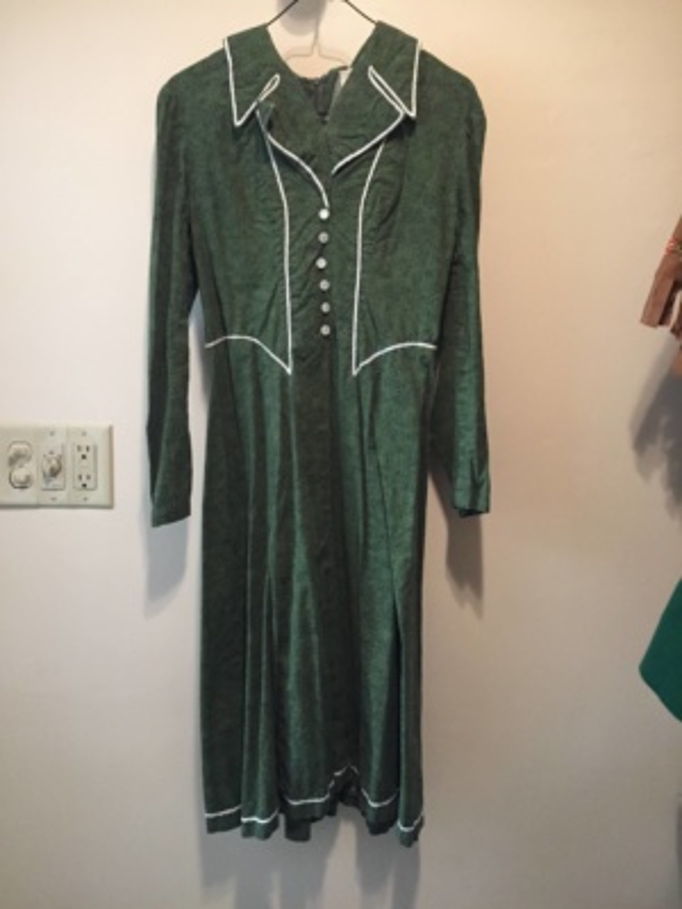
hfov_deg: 48.2
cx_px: 341
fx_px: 762
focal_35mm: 29
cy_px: 454
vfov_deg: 61.7
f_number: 2.2
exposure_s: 1/30
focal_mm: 4.15
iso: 250
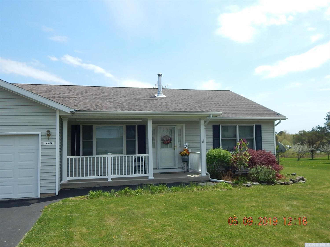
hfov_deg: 63.4
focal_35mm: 28
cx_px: 165
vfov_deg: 49.7
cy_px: 124
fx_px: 267
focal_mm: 5.1
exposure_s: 1/400
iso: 125
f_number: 6.3
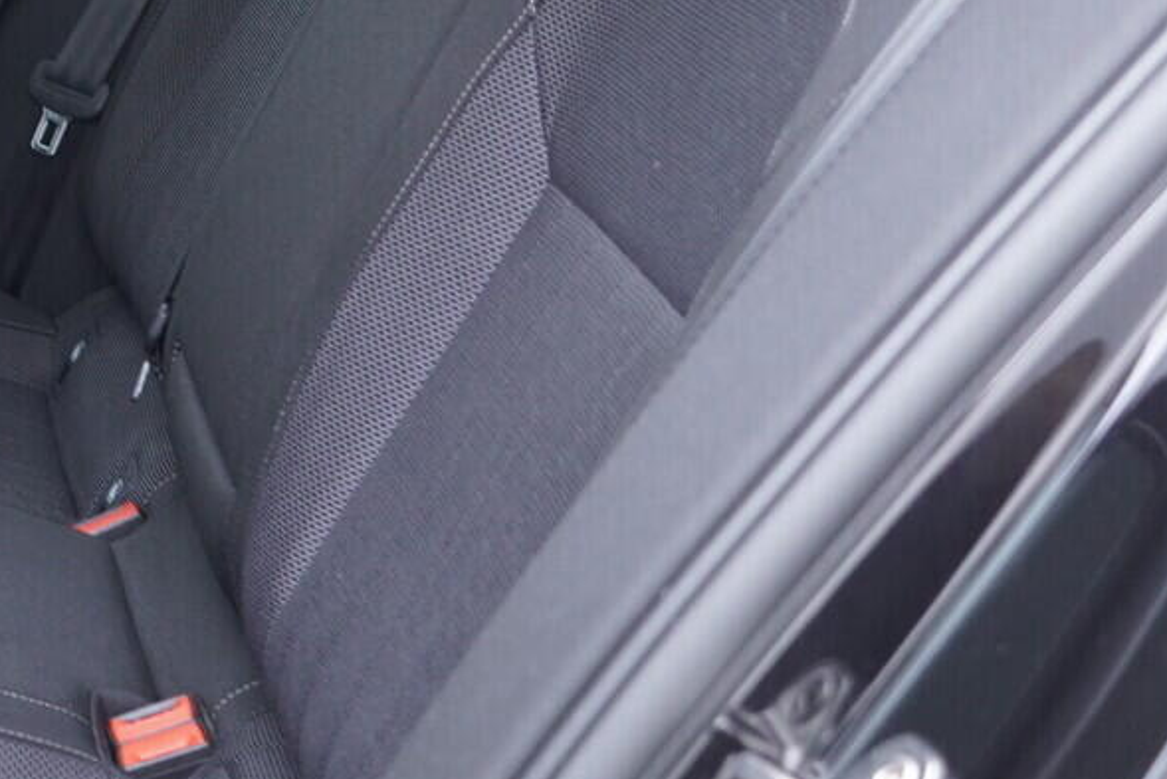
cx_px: -81
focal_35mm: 88
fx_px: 2853
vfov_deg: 15.5
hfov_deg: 22.0
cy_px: 174
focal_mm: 24
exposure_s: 1/40
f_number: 2.8
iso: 640
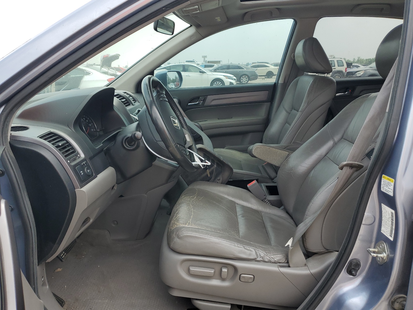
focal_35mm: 26
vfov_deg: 53.1
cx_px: 206
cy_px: 155
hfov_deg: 67.3
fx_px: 310
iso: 50
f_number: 1.5
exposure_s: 1/909
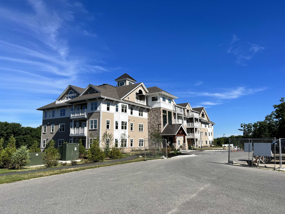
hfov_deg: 67.3
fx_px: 214
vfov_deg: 53.1
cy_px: 107
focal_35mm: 26
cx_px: 142
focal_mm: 5.7
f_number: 1.5
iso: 50
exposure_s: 1/5587
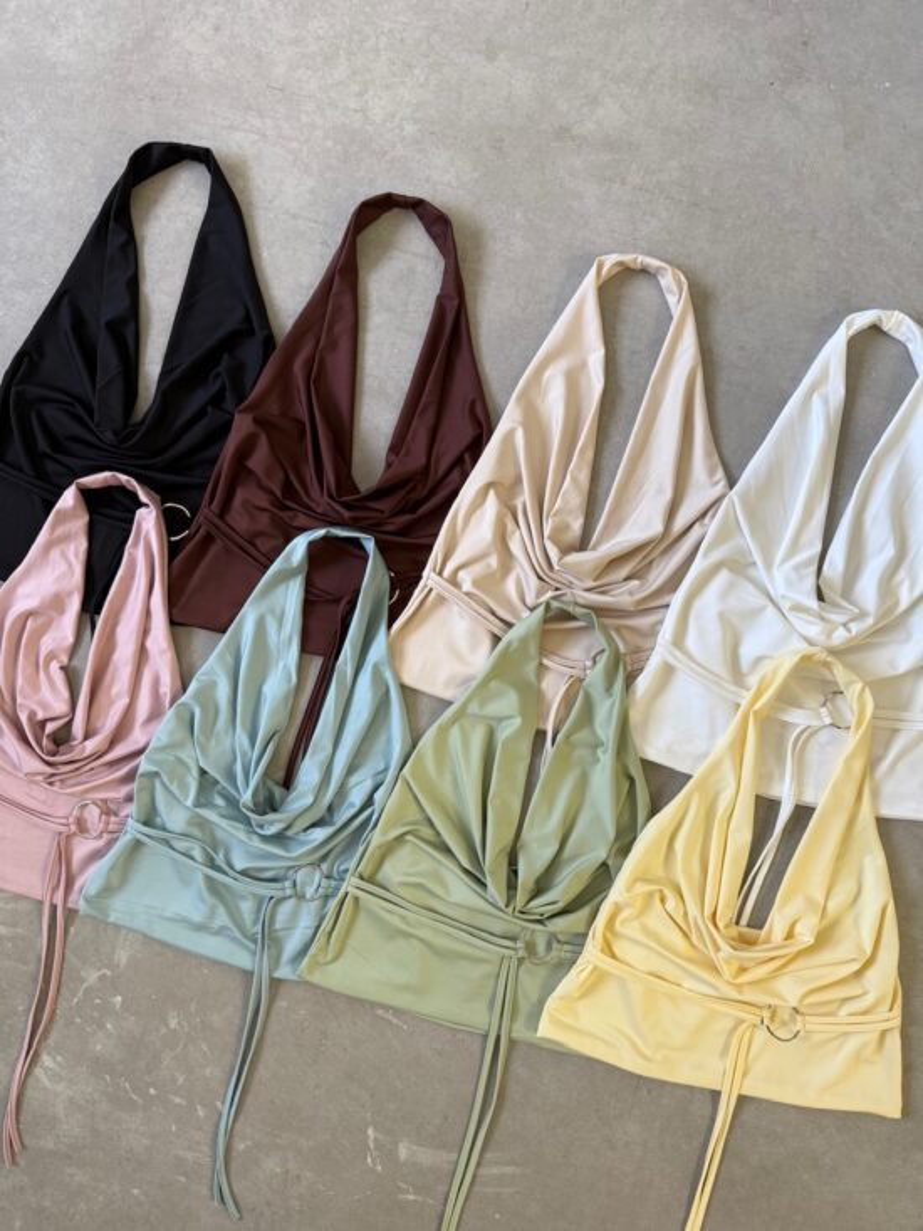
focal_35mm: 24
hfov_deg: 56.8
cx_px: 462
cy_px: 616
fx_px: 853
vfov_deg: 71.6
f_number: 1.78
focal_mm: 6.76
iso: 200
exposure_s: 1/88
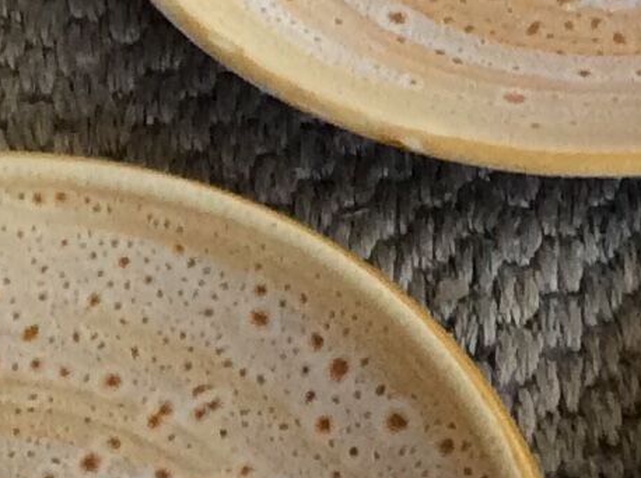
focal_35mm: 181
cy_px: 123
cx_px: 680
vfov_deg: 8.2
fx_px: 3346
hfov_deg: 10.8
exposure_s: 1/25
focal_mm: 3.3
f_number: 2.4
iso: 100
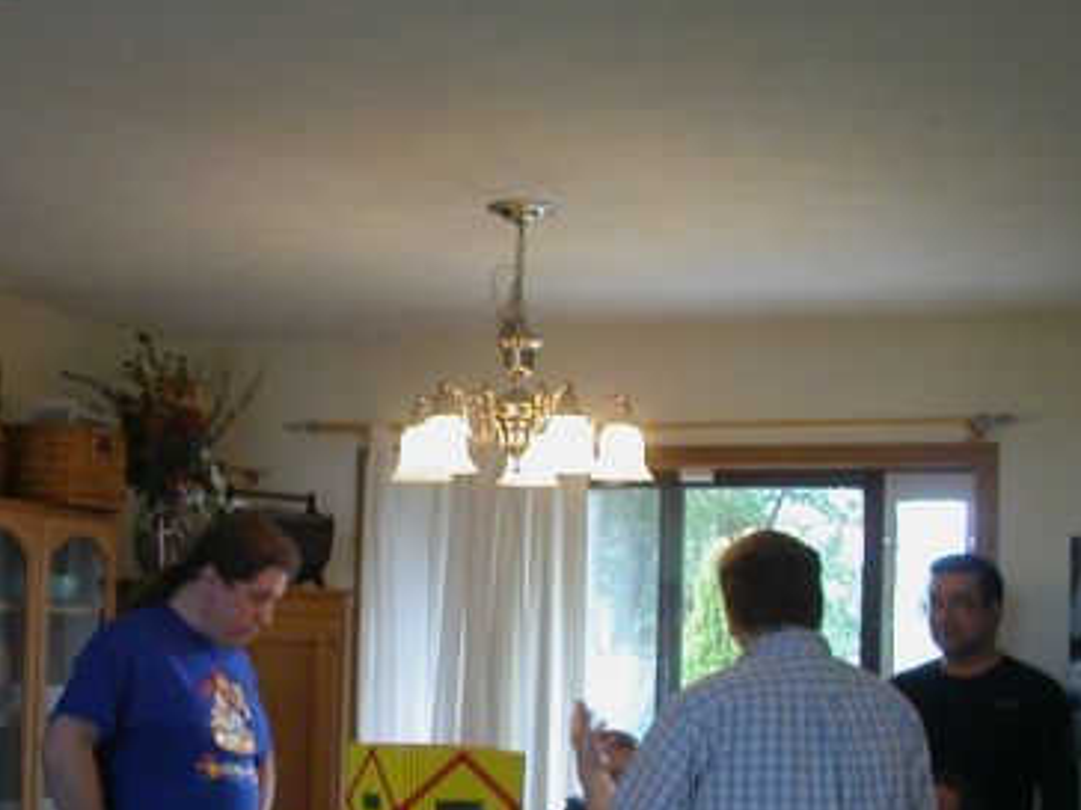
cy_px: 611
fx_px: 1905
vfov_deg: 23.8
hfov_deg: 31.4
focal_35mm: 61
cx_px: 342
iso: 100
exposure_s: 1/37.9
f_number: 2.7
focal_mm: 5.6
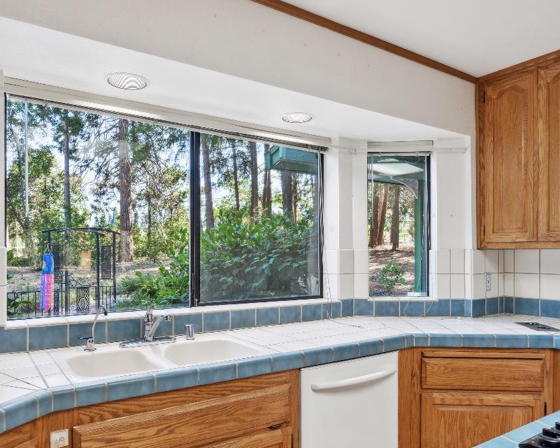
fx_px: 447
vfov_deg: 53.0
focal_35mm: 27
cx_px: 265
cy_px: 252
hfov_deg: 64.0
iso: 320
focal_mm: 16
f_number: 8
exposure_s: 1/30
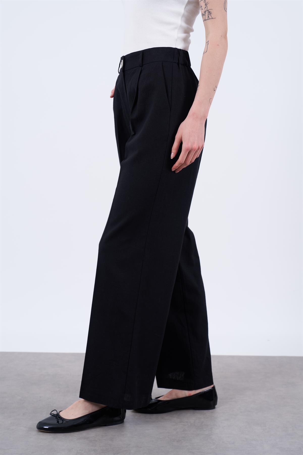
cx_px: 152
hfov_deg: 19.5
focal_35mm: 70
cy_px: 228
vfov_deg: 28.8
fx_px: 884
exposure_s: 1/160
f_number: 6.3
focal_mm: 70
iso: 100
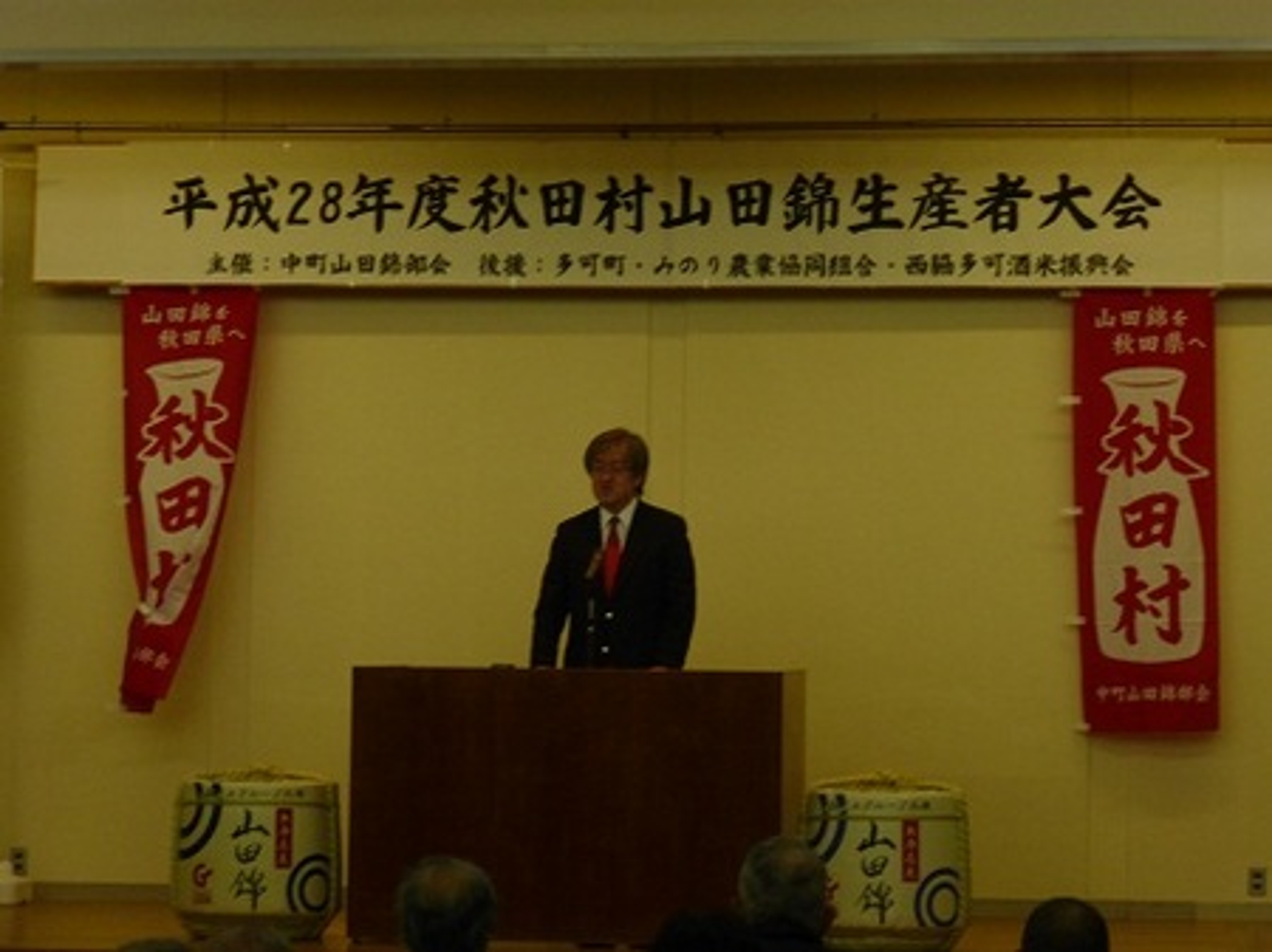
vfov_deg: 13.8
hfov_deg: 18.4
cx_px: 636
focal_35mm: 107
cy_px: 476
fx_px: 3930
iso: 250
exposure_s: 1/80
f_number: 5.4
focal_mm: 19.1
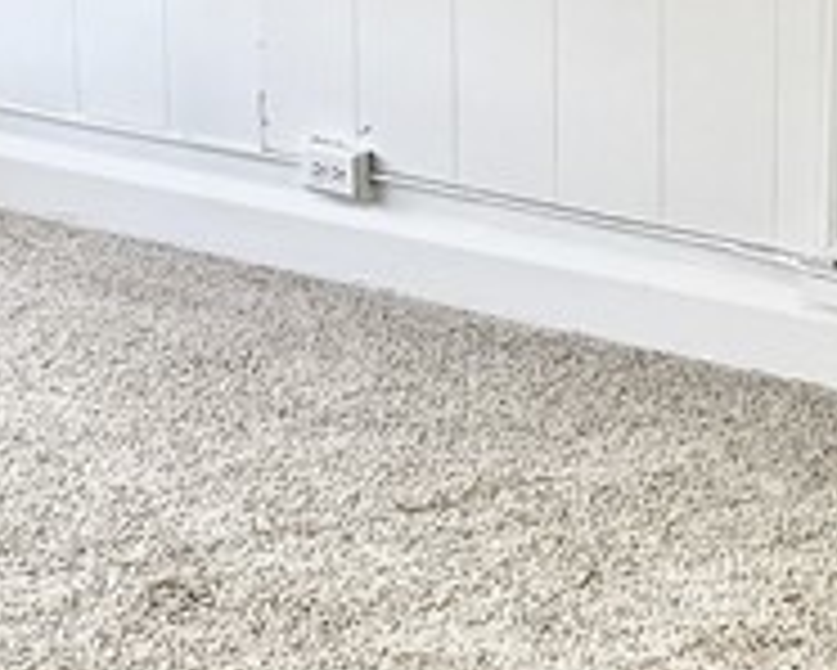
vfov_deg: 11.9
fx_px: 3197
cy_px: 162
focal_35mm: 129
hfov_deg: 14.4
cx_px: 1040
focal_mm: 6.76
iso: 200
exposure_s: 1/60
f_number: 1.78
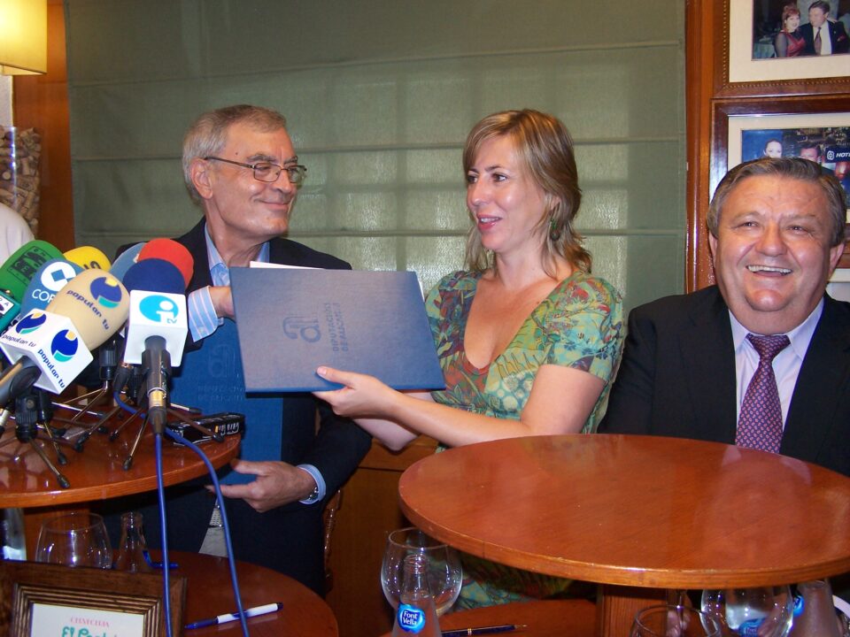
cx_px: 425
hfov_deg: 49.0
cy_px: 318
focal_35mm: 38
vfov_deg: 37.7
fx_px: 933
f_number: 2.8
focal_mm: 6.3
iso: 140
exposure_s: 1/60
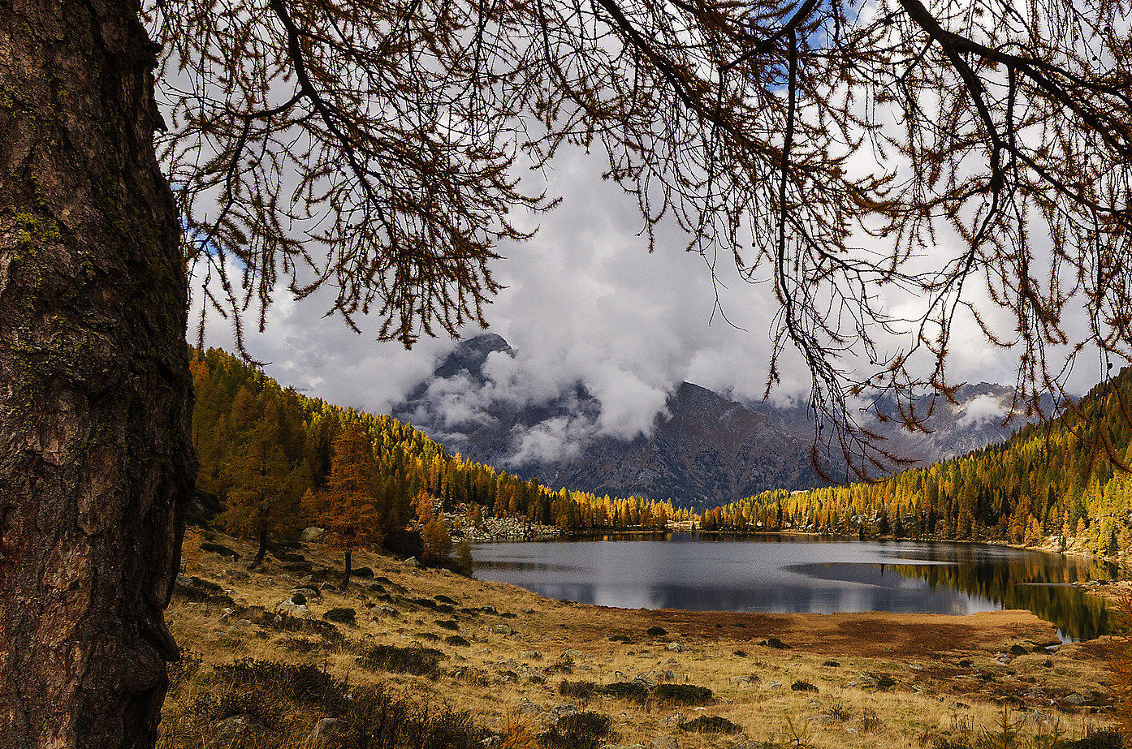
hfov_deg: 58.0
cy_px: 431
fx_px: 973
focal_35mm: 31
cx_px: 816
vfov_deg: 42.0
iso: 100
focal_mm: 12
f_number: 10
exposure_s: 1/250
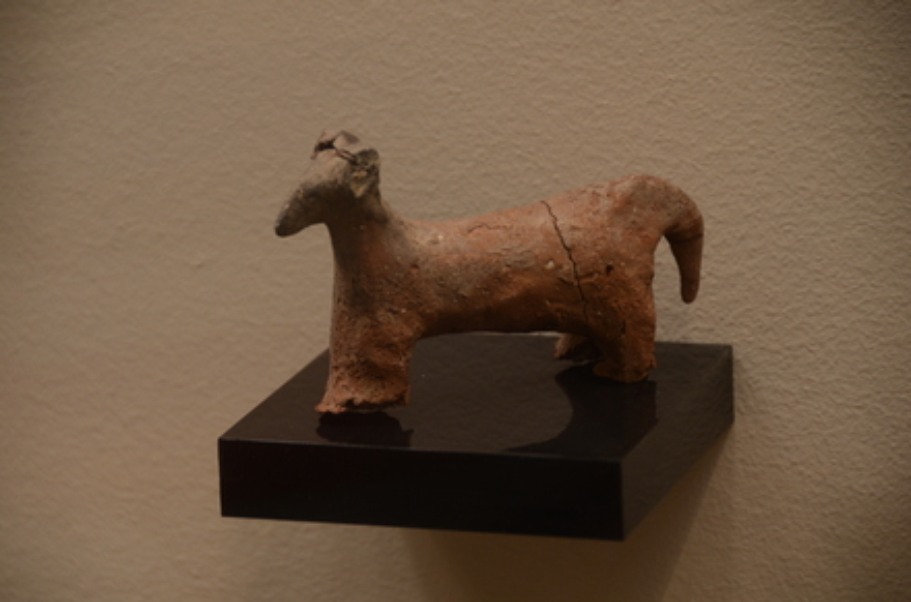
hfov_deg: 6.9
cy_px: 301
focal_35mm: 300
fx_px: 7573
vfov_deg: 4.6
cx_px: 456
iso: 500
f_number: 5.6
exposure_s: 1/40
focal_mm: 200
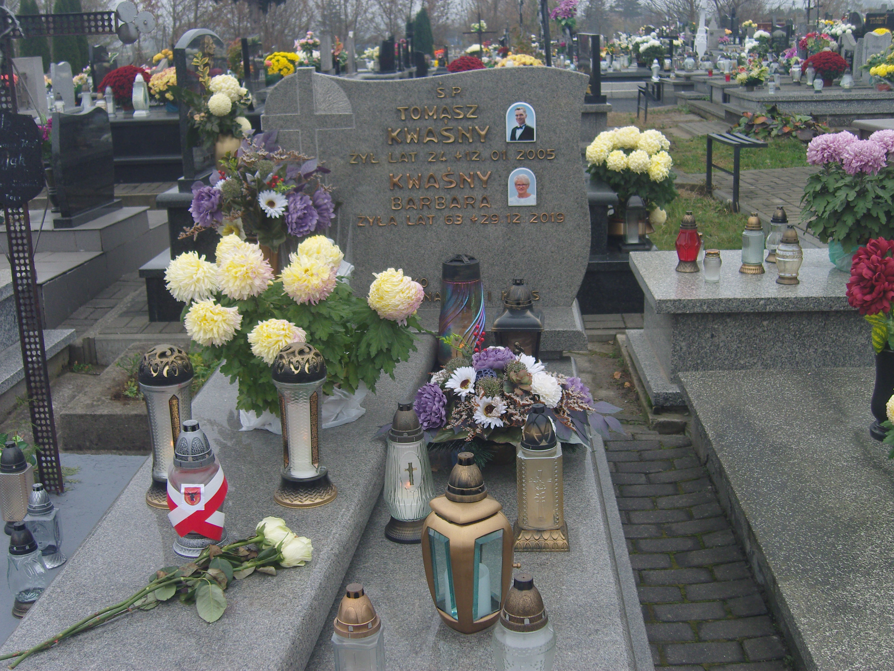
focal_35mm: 44
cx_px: 447
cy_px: 336
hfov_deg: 42.9
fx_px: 1136
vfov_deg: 32.9
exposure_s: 1/125
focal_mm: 9.4
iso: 100
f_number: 3.1
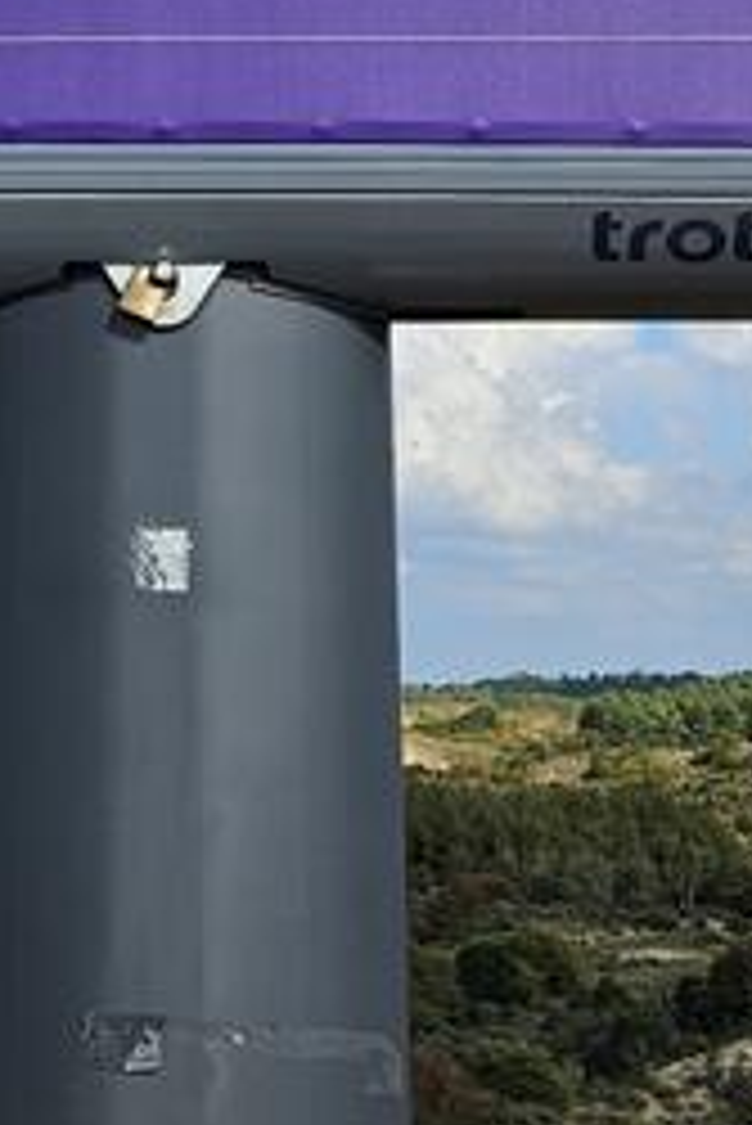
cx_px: 54
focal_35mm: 110
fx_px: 3442
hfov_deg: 12.4
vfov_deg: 17.2
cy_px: -423
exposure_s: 1/2760
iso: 25
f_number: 1.8
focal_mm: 5.4
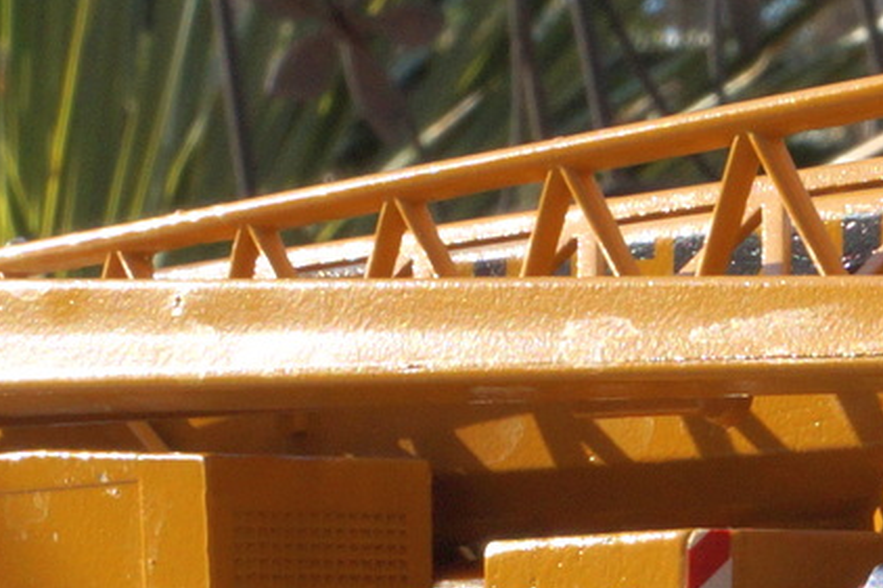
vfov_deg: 6.8
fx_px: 4879
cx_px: 1126
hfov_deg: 10.1
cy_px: 782
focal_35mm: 199
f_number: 22
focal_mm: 28
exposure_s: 1/60
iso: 320
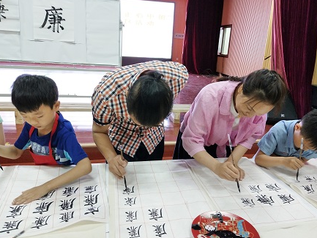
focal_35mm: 28
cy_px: 115
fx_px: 256
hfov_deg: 63.4
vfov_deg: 49.8
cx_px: 163
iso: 400
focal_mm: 3.88
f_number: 2
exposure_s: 1/25
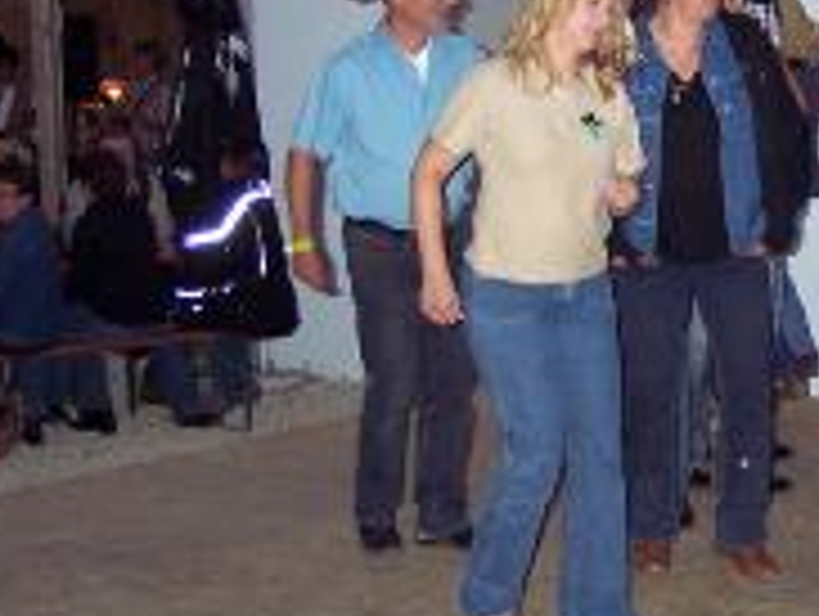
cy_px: 160
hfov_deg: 18.1
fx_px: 2535
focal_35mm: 107
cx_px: 698
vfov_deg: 13.8
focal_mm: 8
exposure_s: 1/60
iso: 140
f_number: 2.8
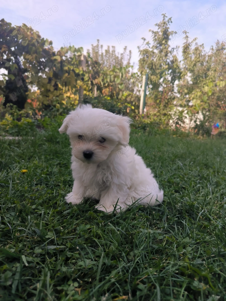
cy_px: 150
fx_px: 209
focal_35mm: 24
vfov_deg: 71.6
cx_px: 113
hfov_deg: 56.8
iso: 50
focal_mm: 5.24
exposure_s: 1/241
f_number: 1.7
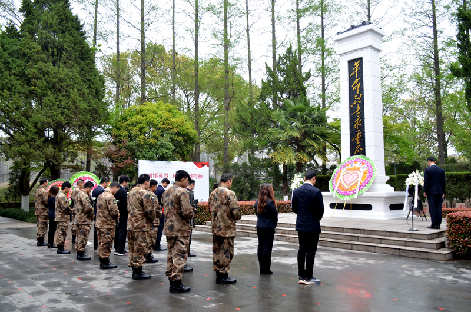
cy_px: 156
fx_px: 392
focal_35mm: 30
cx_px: 236
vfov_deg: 43.4
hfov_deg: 62.0
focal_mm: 20
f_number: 3.5
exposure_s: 1/80
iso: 100
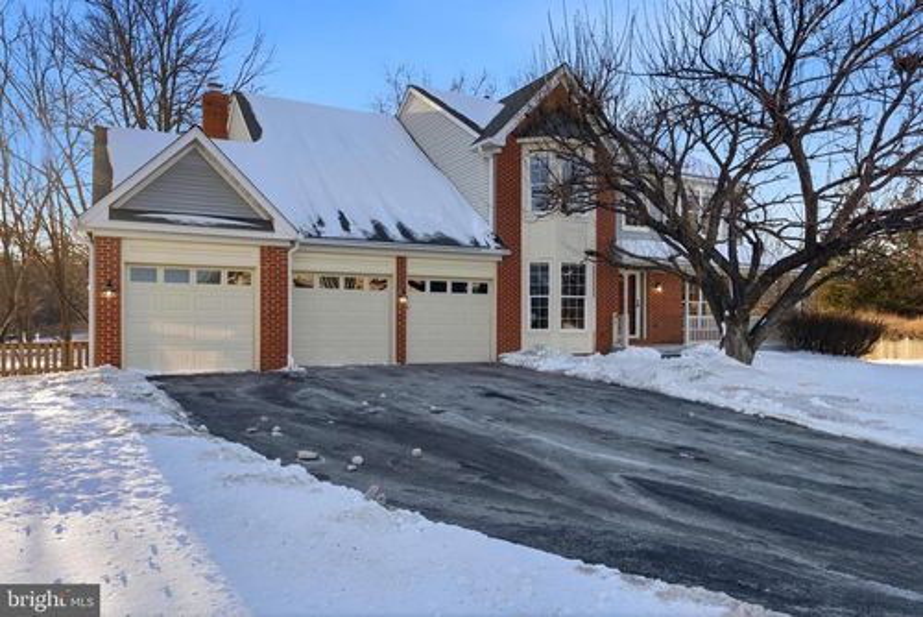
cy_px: 308
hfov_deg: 69.4
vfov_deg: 49.6
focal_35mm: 26
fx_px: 667
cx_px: 462
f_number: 8
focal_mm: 26
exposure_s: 1/3200
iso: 400
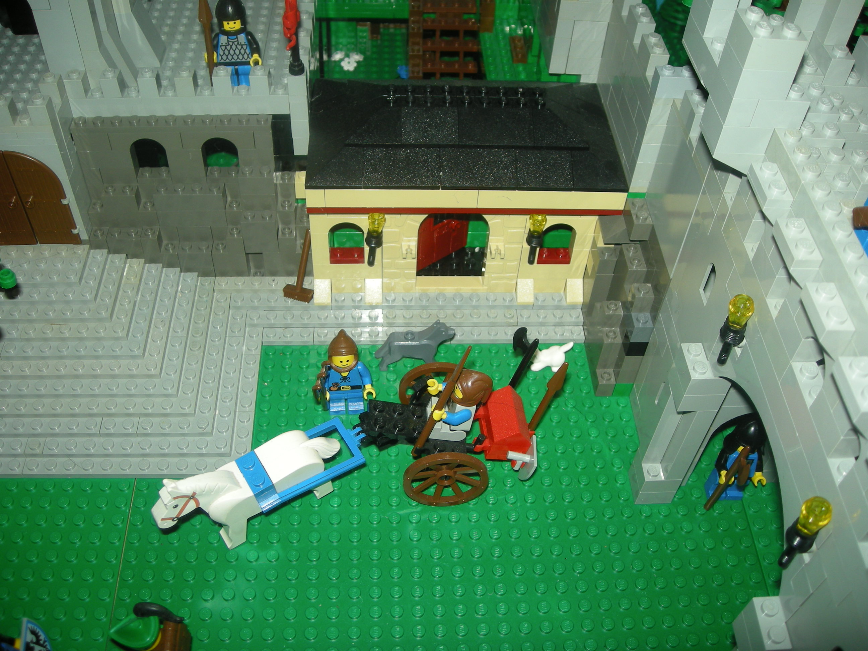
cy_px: 326
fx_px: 878
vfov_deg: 40.7
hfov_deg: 52.6
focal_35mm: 35
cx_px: 434
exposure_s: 1/60
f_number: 2.8
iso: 50
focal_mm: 5.7
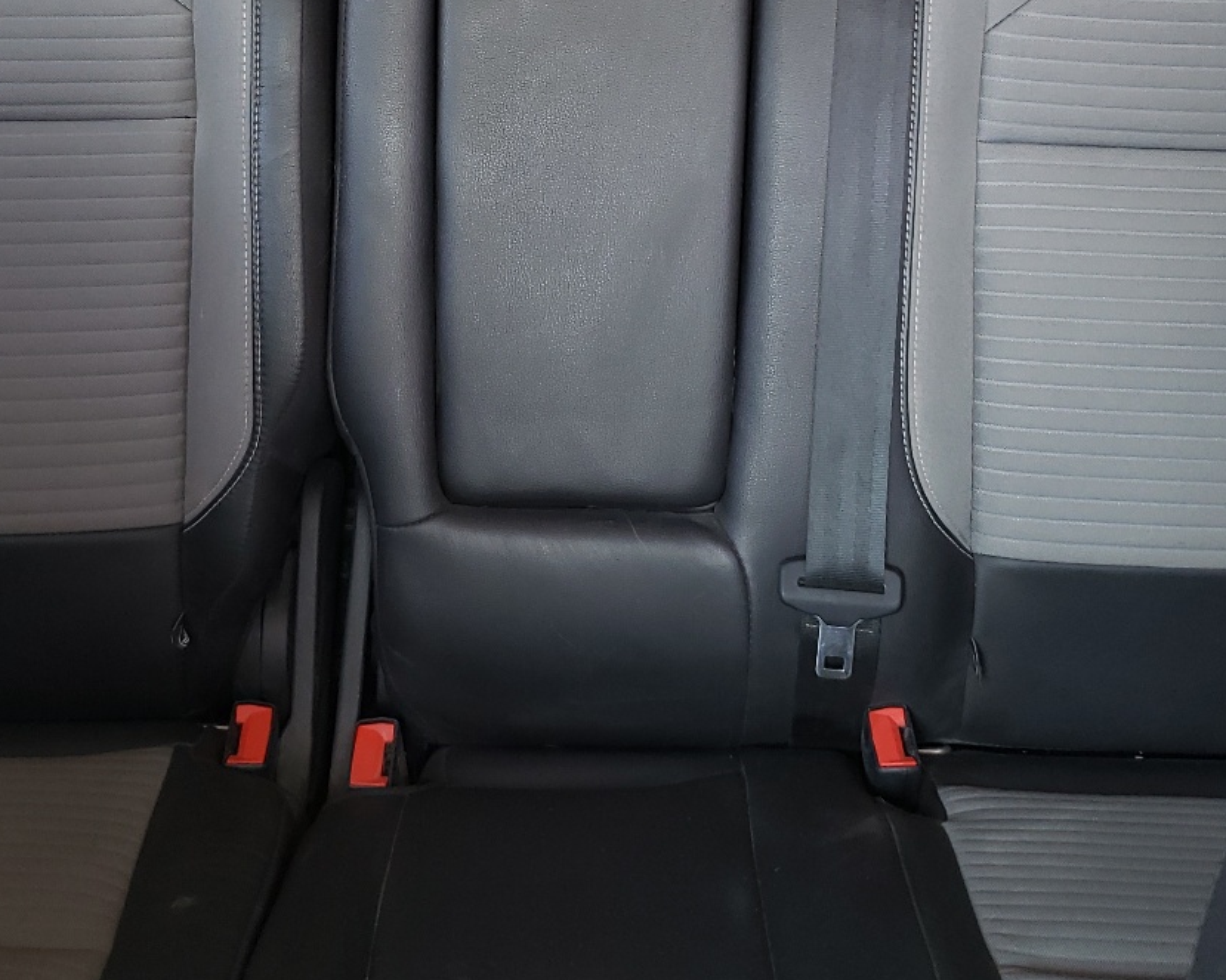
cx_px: 596
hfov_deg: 38.0
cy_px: 148
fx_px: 1778
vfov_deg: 29.9
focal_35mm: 49
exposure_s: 1/50
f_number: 1.5
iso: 73
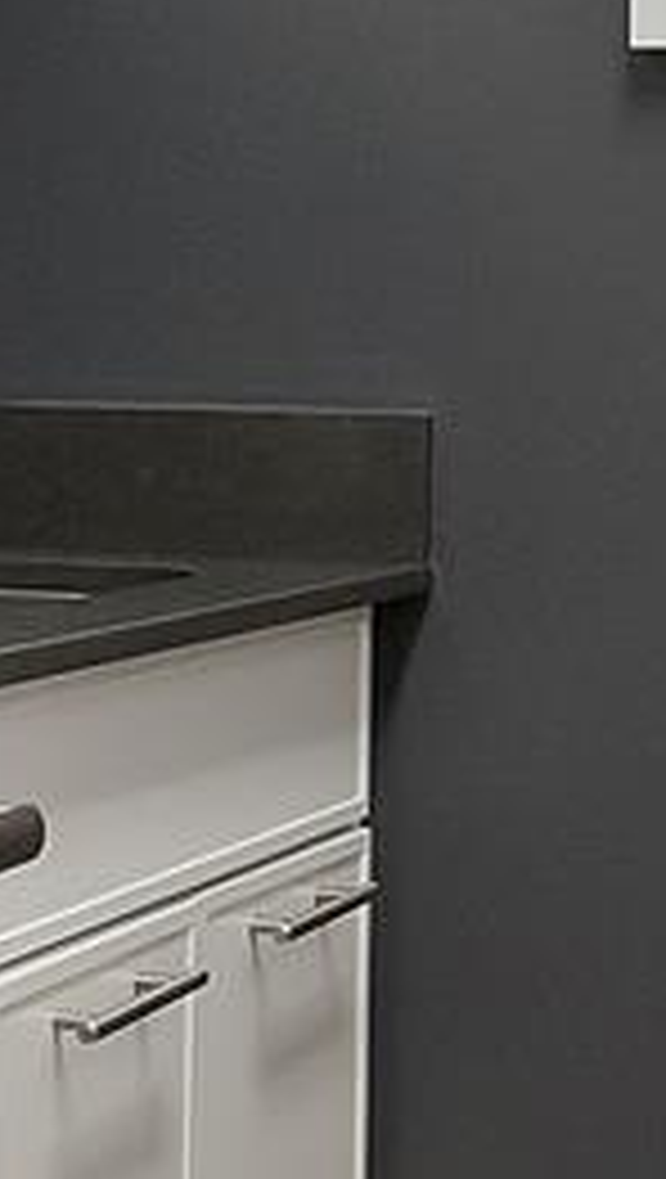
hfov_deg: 10.6
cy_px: 288
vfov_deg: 18.5
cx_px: 387
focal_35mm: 115
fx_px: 3599
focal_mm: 10
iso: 800
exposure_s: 1/15
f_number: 9
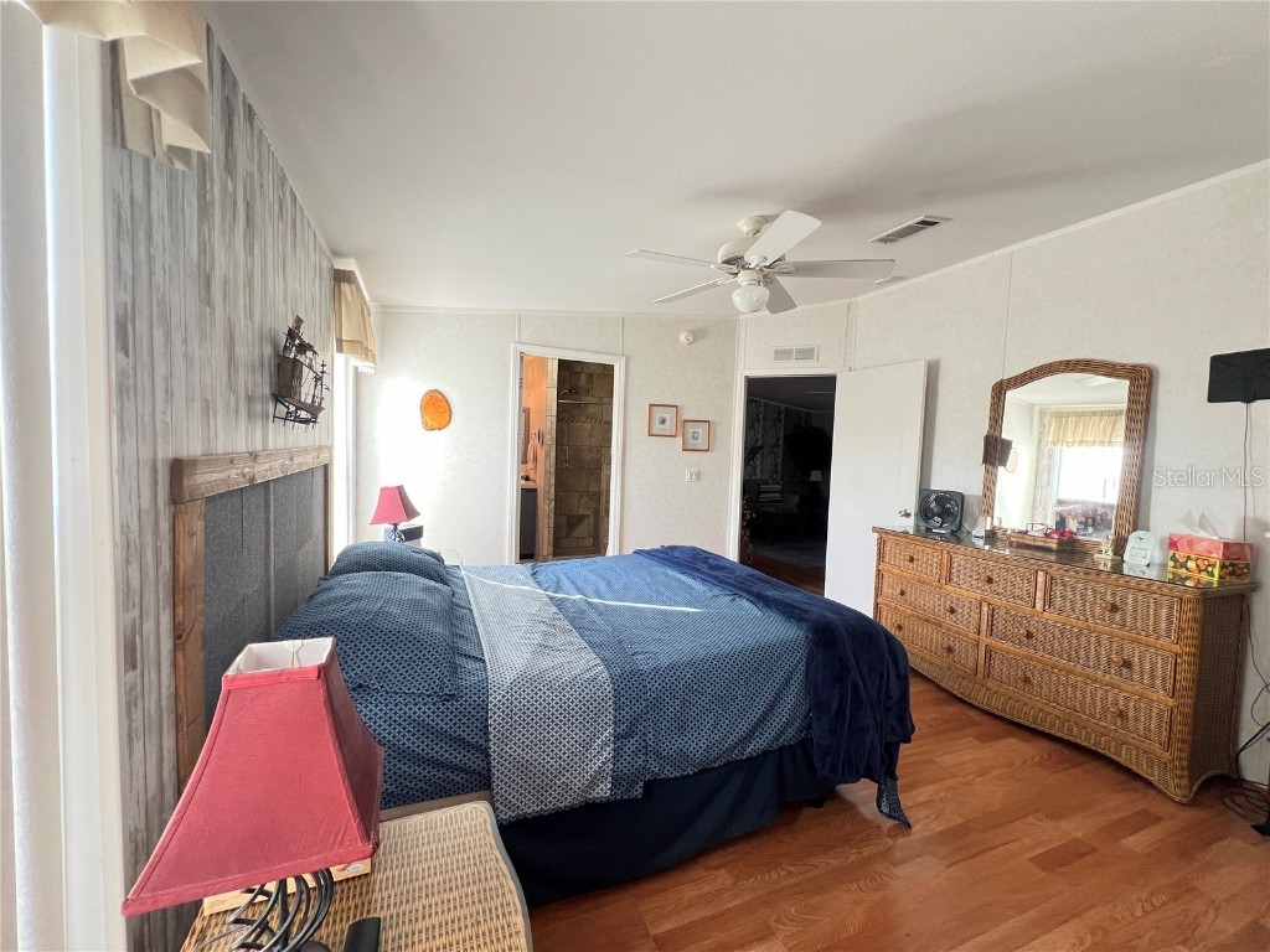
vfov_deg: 89.9
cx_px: 635
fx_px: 477
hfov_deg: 106.2
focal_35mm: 13
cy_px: 476
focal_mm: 1.57
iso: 160
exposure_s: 1/60
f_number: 1.8
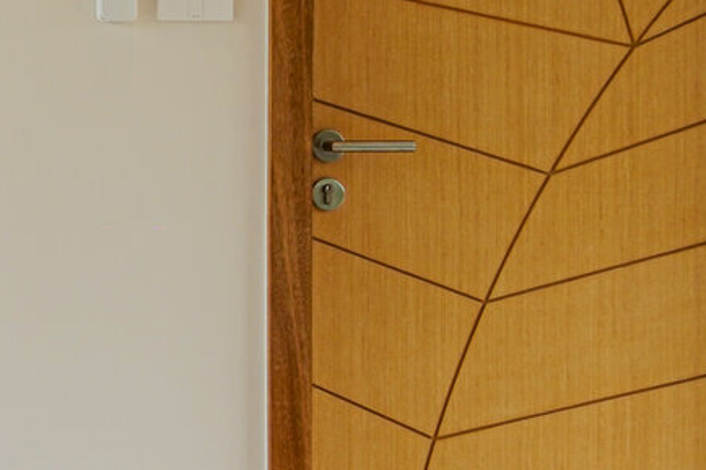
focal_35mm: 230
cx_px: -628
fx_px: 4509
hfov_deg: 8.6
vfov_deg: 6.0
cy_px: 102
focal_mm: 52
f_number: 4
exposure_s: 1/160
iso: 200
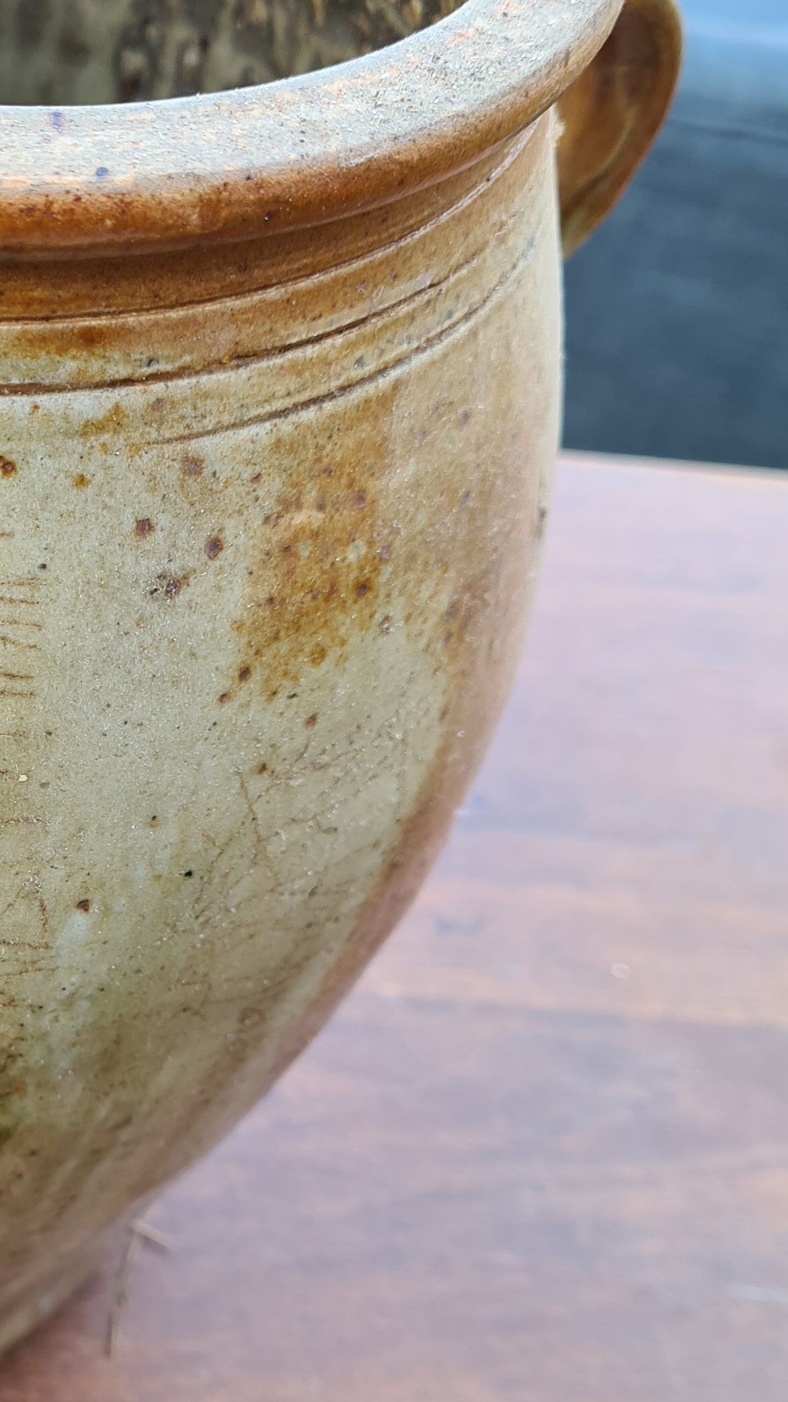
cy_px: 755
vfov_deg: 37.8
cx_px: -142
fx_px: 2043
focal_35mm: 55
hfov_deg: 20.5
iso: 50
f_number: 1.8
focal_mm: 5.4
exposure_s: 1/120
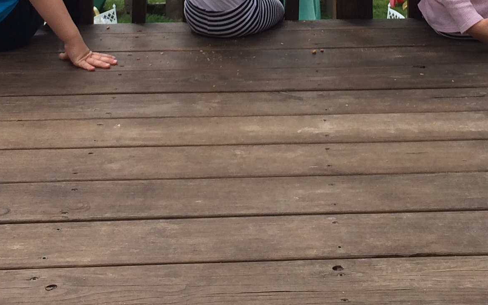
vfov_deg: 14.4
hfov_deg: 24.0
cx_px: 317
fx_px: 1144
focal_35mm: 86
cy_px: -112
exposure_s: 1/1580
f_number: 2.2
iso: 32
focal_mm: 4.15
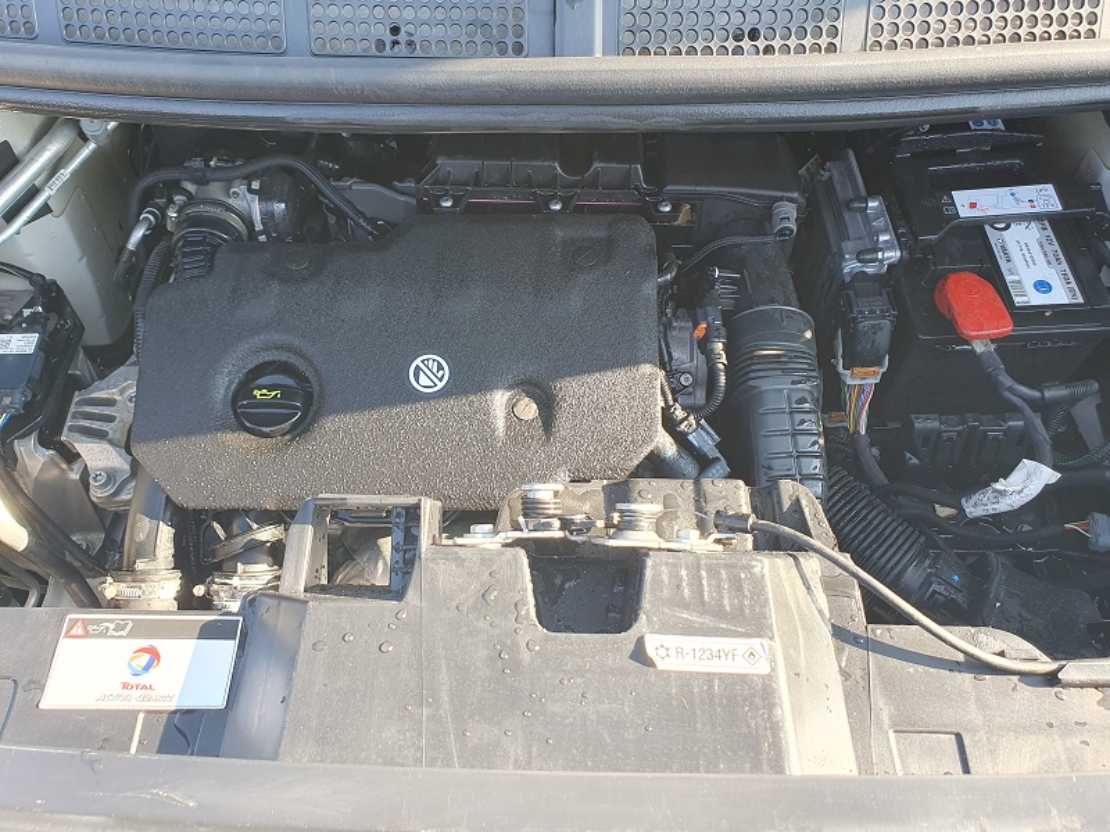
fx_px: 834
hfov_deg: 67.3
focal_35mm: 26
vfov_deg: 53.1
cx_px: 555
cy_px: 416
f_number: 2.4
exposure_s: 1/115
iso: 50
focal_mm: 4.32
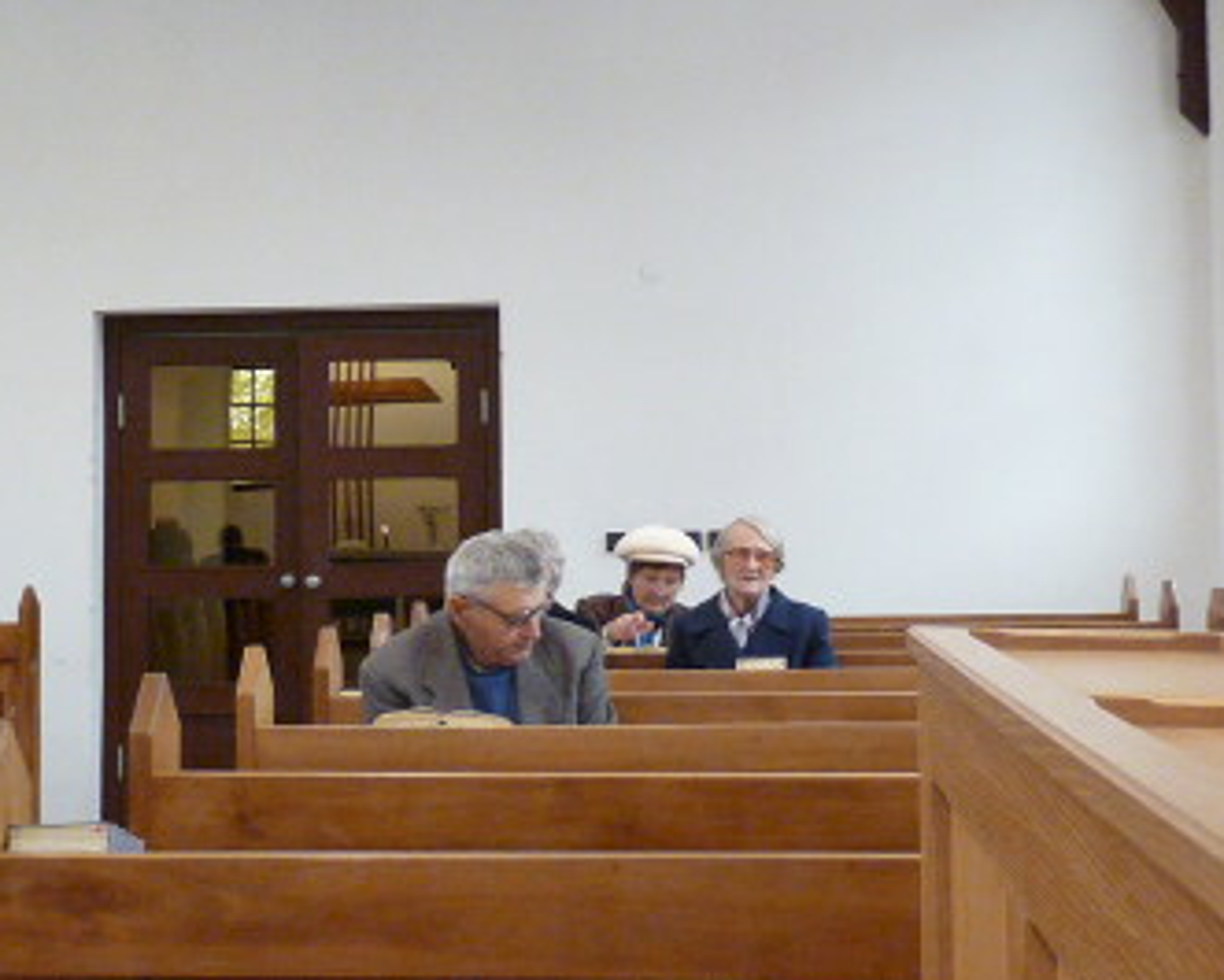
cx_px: 496
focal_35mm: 66
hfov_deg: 28.6
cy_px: 381
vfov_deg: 23.1
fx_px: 2392
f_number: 2.8
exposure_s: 1/20
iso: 400
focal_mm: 4.8
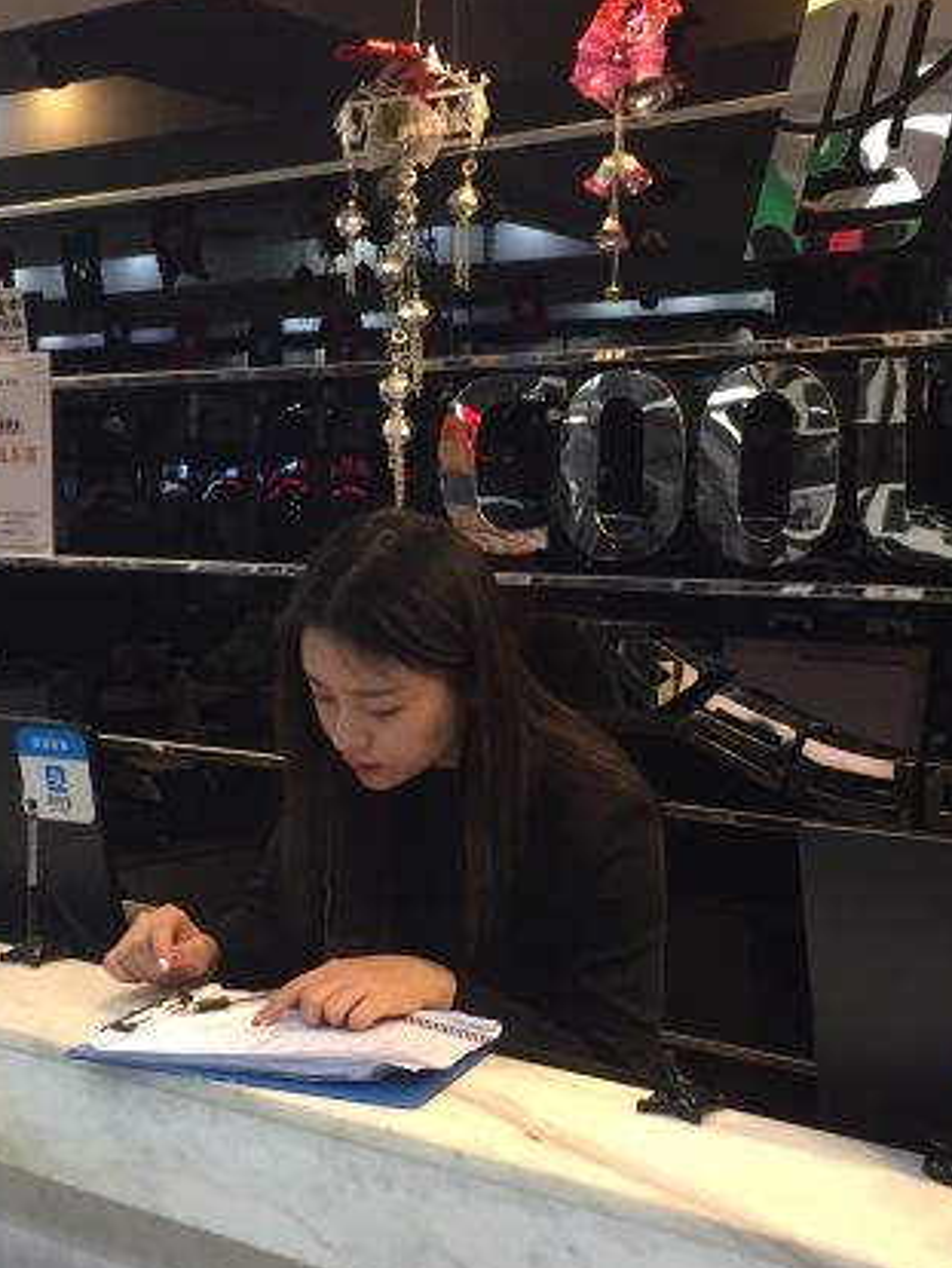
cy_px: 619
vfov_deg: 38.9
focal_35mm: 49
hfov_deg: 29.7
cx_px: 421
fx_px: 1795
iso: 125
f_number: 2.2
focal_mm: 4.15
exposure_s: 1/33
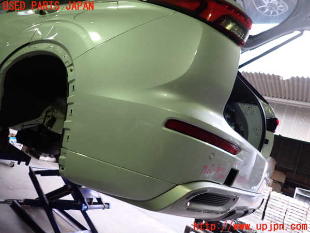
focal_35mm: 25
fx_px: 224
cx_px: 155
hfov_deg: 69.4
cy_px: 116
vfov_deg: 54.9
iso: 200
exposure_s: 1/40
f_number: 2
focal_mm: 4.5
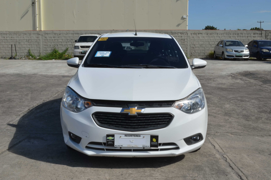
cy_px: 90
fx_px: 293
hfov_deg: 49.6
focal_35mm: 39
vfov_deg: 34.1
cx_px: 136
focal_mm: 26
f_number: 29
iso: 100
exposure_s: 1/25
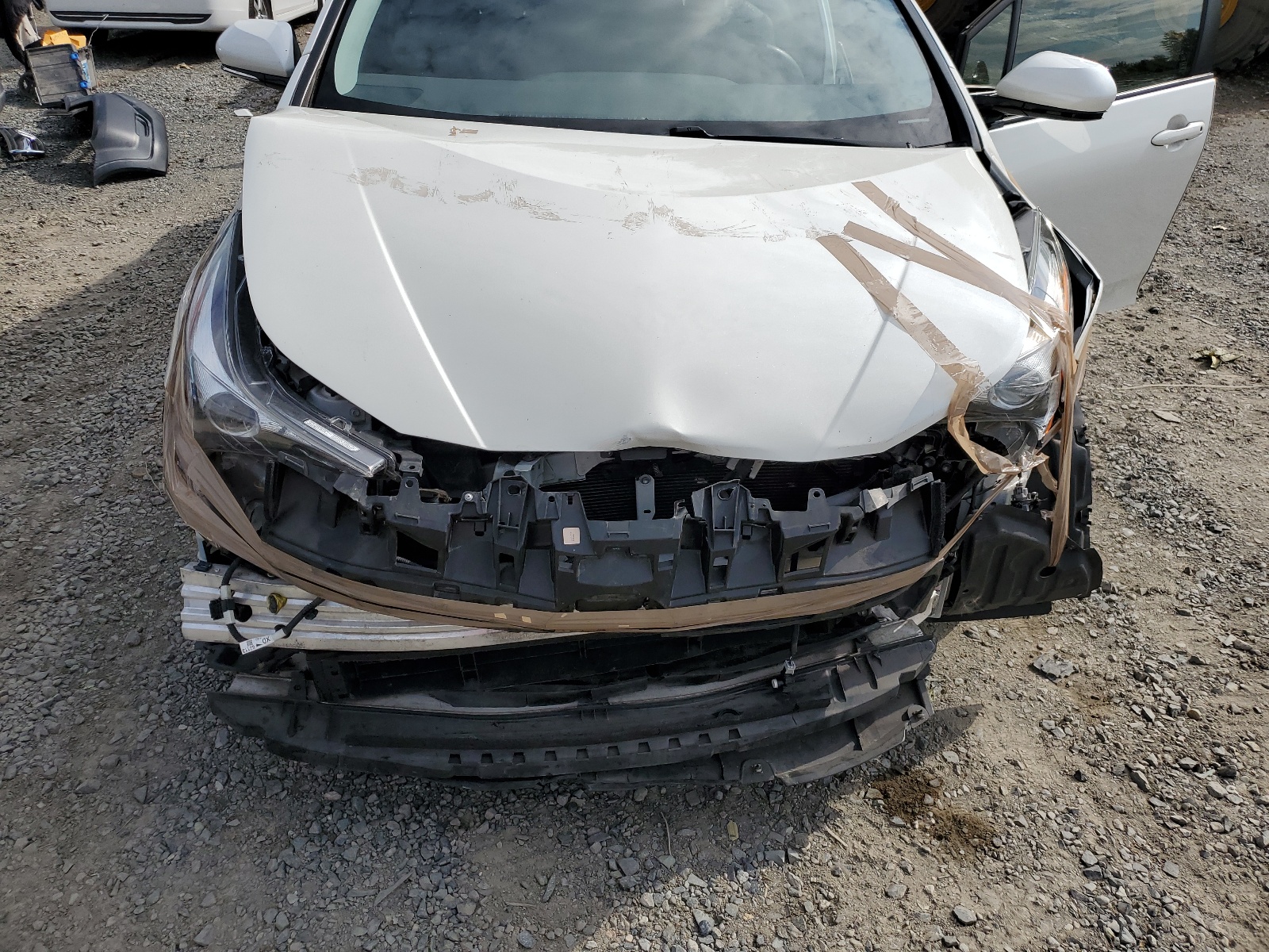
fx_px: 953
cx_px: 634
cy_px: 476
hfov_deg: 67.3
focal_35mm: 26
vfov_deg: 53.1
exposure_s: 1/5000
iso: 50
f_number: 1.5
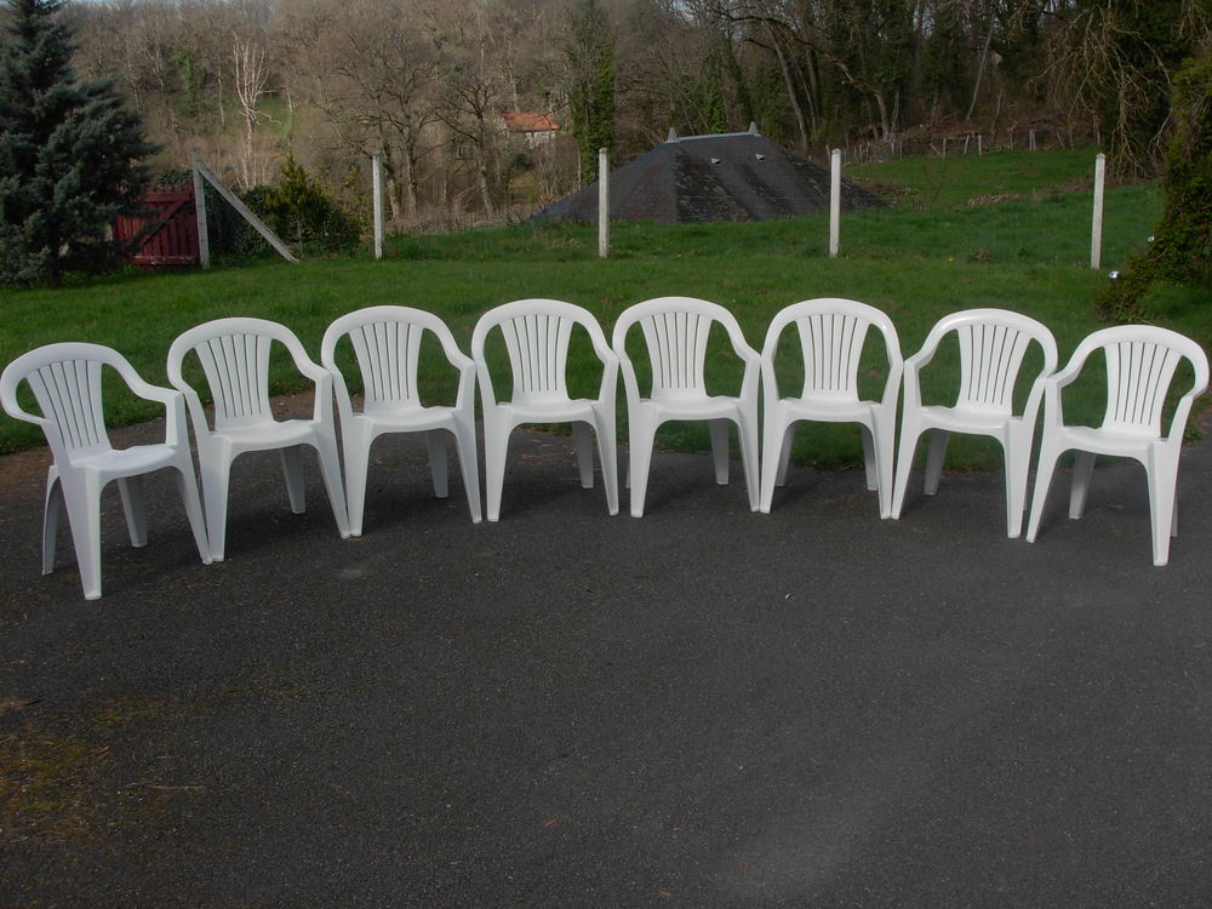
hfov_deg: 49.0
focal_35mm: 38
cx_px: 606
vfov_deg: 37.7
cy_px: 454
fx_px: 1330
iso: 79
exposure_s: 1/456
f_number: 4.9
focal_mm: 6.3
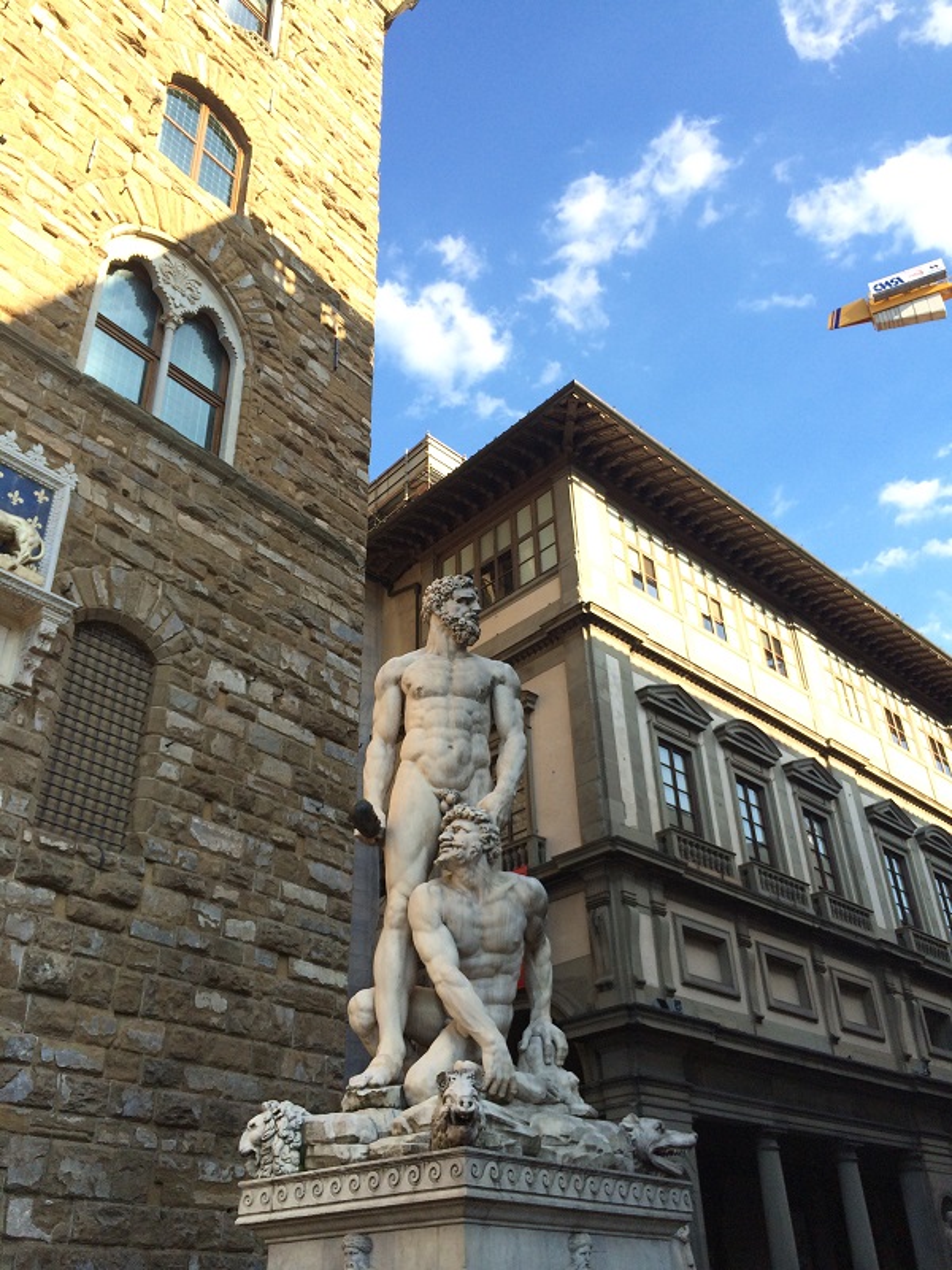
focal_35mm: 30
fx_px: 1100
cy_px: 635
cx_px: 476
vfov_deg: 60.0
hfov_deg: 46.8
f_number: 2.2
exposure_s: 1/838
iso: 32
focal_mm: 4.12
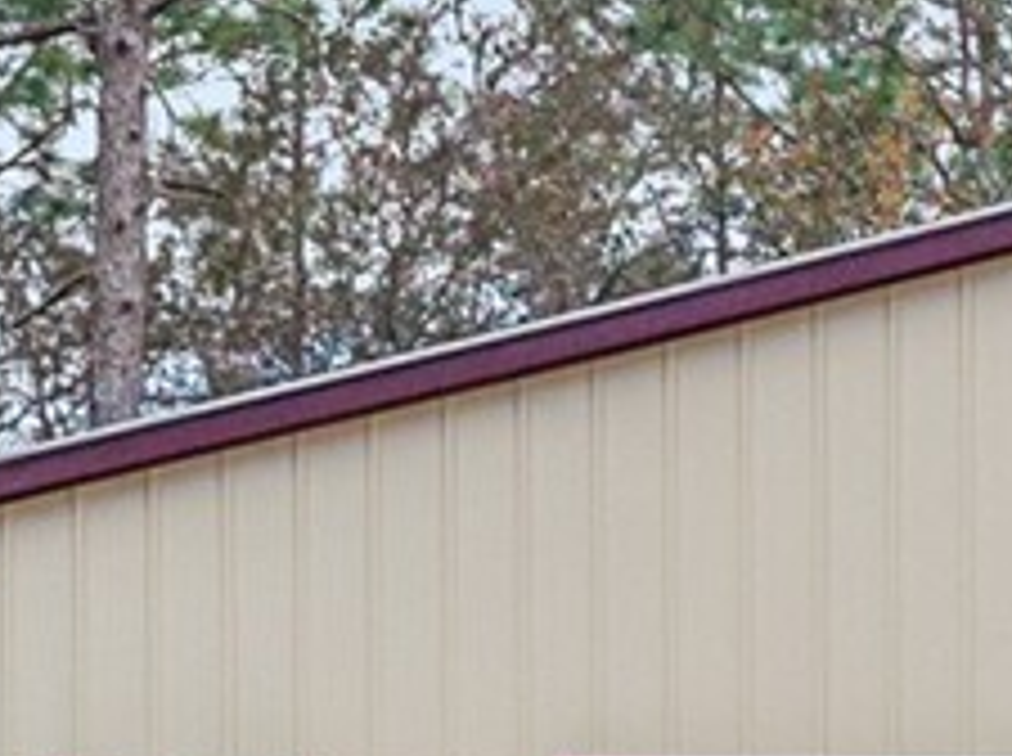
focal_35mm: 171
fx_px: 4991
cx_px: 1165
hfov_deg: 11.4
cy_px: 1282
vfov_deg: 8.4
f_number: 1.8
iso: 410
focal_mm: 8.67
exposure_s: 1/2500
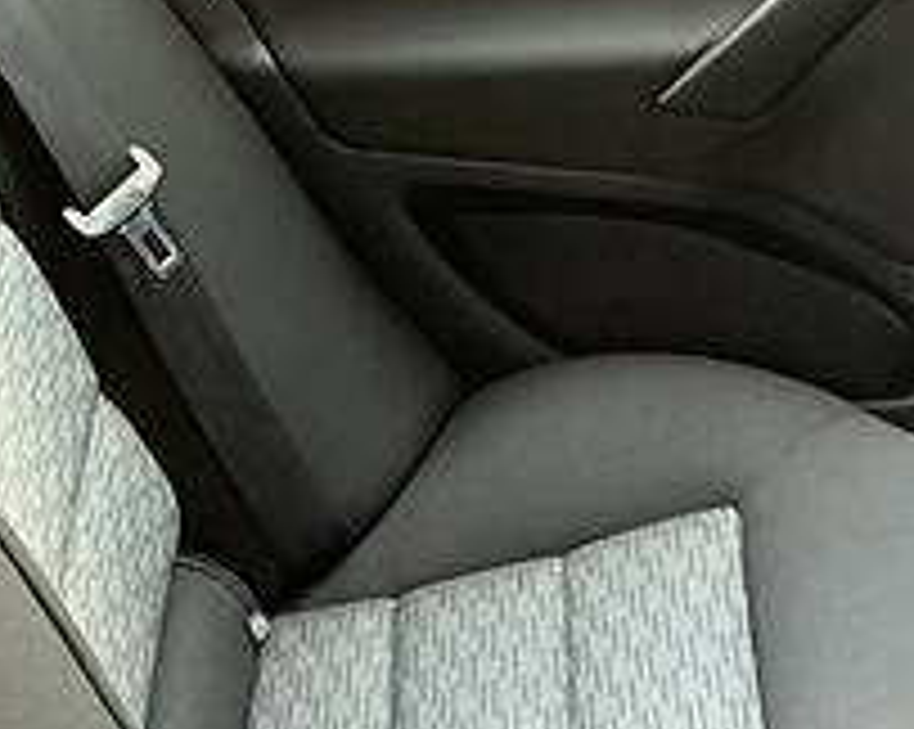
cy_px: 1251
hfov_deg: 19.1
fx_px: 2702
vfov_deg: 13.9
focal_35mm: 100
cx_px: 311
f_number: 1.8
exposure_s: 1/84
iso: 100
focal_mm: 4.2
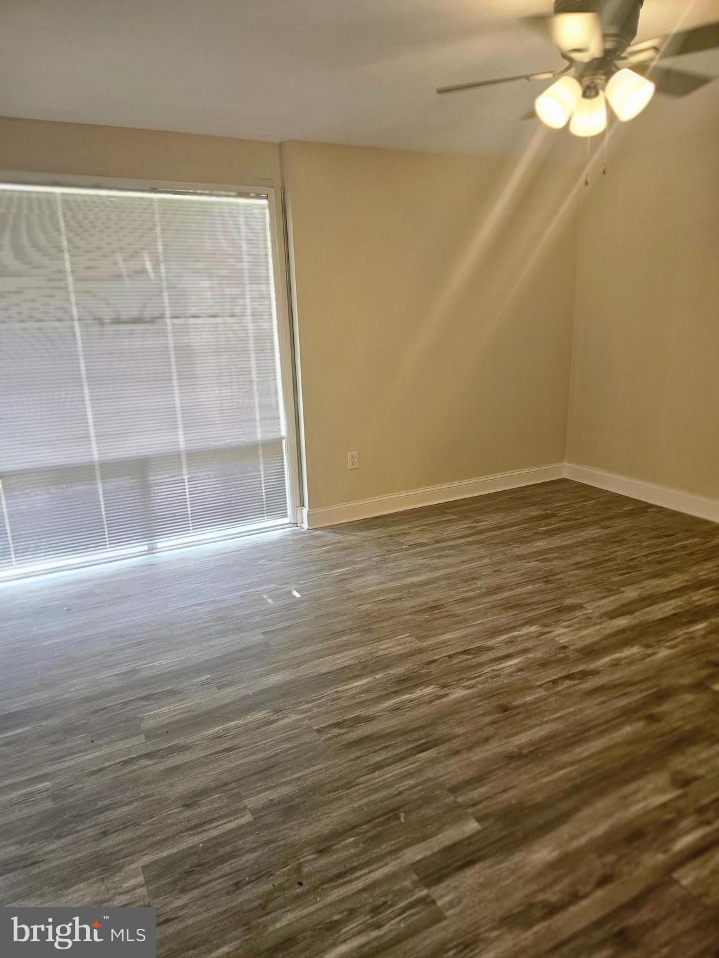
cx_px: 360
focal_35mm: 23
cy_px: 479
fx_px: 637
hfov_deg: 58.9
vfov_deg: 73.9
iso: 160
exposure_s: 1/120
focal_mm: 6.3
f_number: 1.7
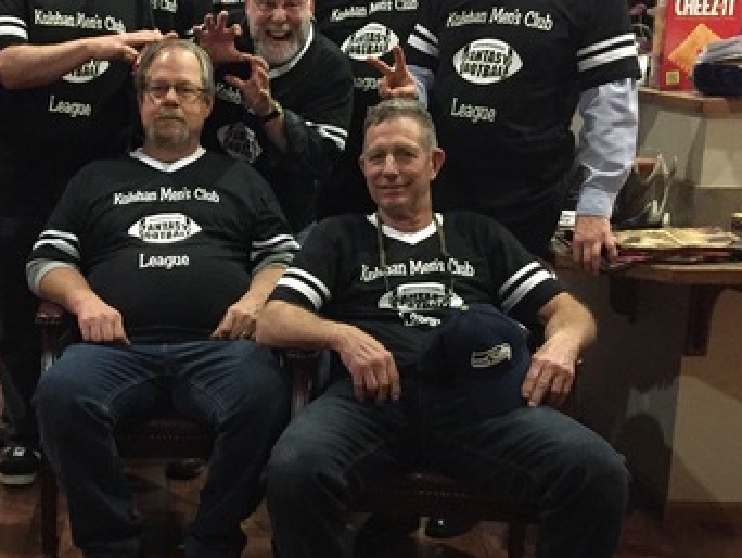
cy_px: 367
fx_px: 1308
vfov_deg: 24.0
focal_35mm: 61
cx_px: 171
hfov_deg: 31.0
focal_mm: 4.15
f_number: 2.2
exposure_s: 1/15
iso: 500
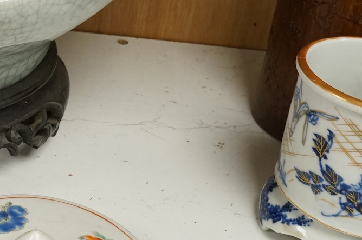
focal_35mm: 72
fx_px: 723
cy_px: -17
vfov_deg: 18.3
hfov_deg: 25.9
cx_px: -41
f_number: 13
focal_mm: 28
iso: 2500
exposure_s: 1/50
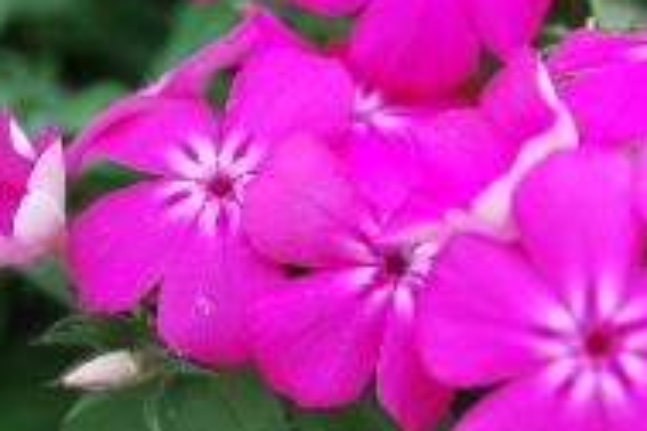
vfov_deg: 7.8
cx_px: 466
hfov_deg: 11.7
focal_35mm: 175
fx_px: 3146
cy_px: 311
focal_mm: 55
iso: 250
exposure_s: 1/60
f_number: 5.6
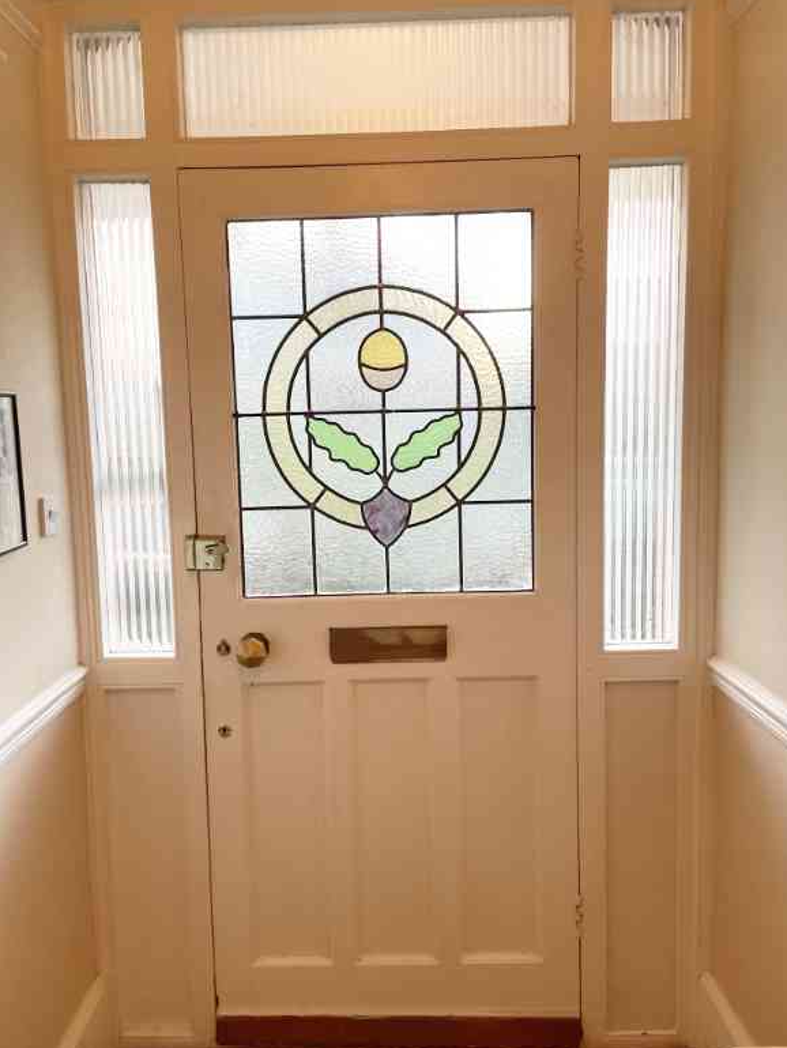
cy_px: 512
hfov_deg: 51.4
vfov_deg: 65.3
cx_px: 385
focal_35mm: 27
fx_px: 818
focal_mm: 4.2
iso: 125
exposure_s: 1/100
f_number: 1.6
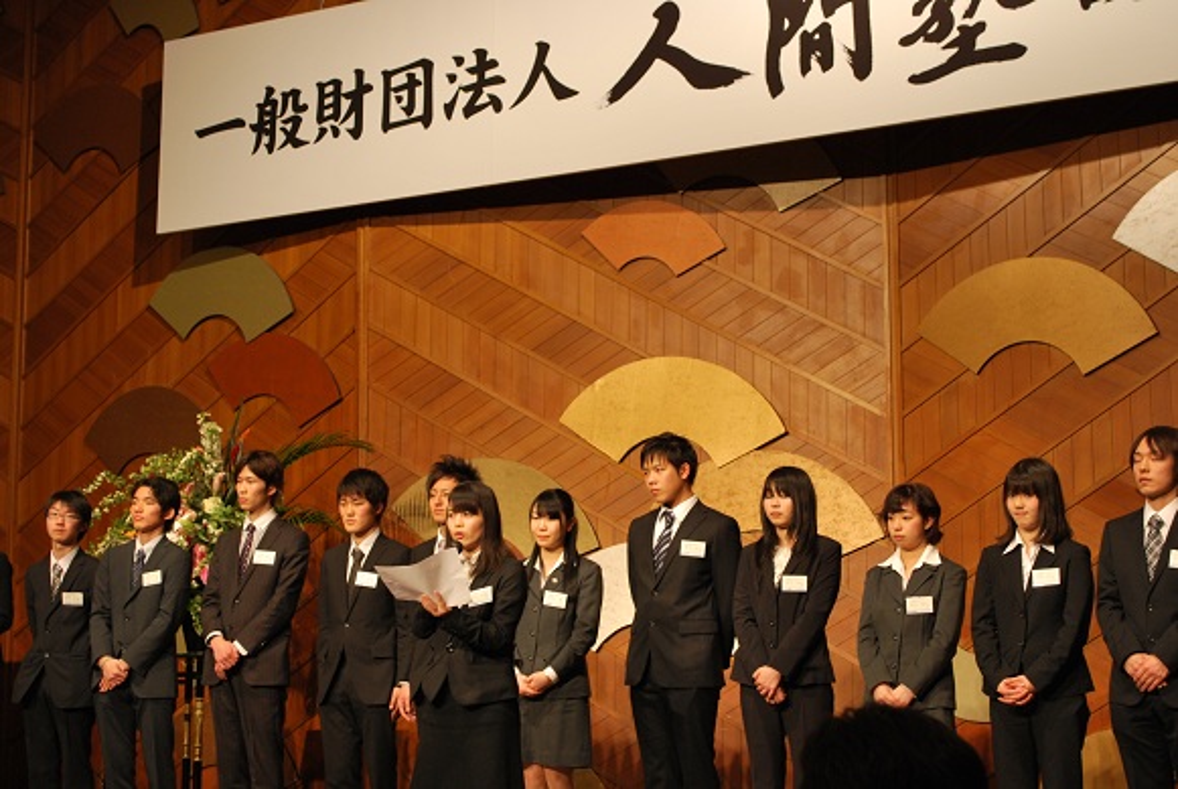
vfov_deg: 20.7
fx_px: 2162
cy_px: 394
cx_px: 589
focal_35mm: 66
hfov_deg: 30.5
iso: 280
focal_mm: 44
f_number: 5.3
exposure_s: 1/30
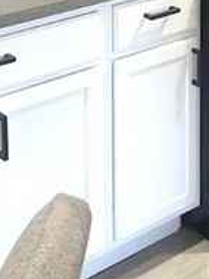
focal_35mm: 88
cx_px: 130
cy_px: -165
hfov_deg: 16.8
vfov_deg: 18.9
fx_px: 708
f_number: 1.6
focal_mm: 5.1
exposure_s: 1/60
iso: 125
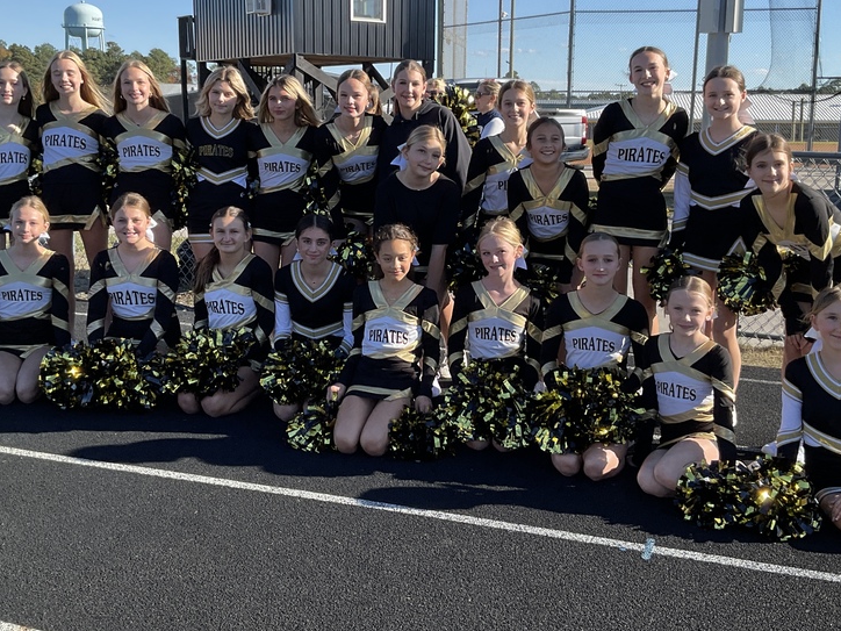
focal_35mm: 41
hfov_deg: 45.8
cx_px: 425
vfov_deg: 35.1
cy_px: 272
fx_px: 996
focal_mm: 3
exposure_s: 1/997
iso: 16
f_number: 1.8
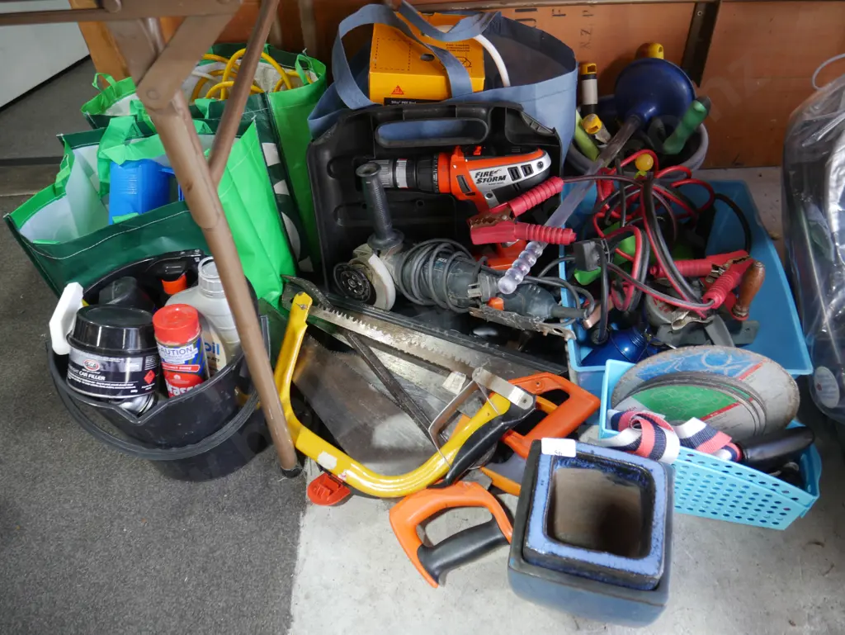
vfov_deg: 49.8
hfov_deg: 63.4
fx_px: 684
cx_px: 422
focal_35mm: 28
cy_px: 318
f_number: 3.5
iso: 250
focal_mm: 14
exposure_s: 1/60
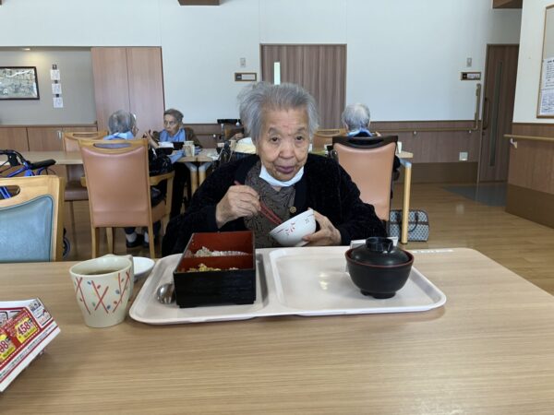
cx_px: 277
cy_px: 208
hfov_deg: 63.4
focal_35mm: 28
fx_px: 448
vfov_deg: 49.7
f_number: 1.8
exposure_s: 1/60
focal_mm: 3.99
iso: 50
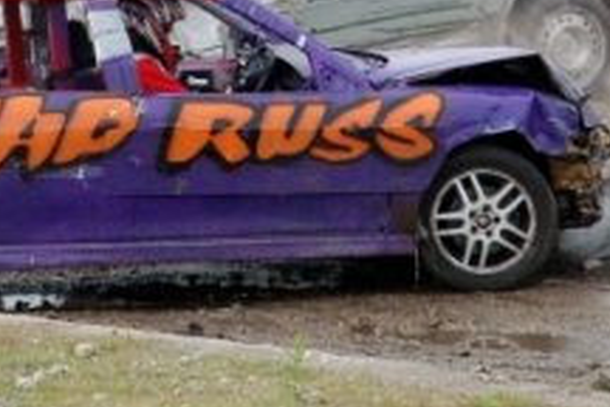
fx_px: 7158
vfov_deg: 3.2
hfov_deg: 4.9
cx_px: 113
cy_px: -99
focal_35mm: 422
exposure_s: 1/500
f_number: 5.6
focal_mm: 95
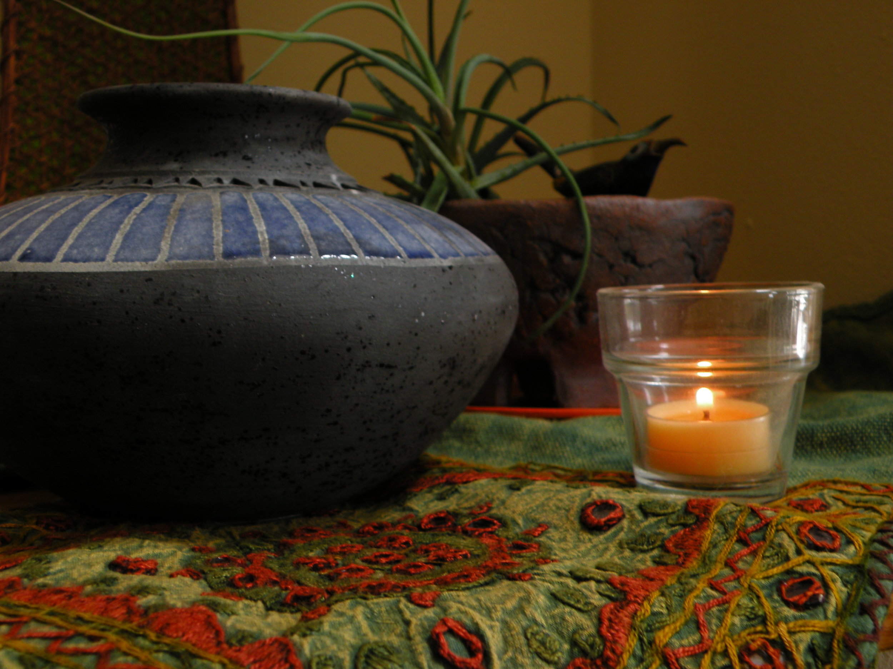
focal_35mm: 42
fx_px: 1083
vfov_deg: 34.3
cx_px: 446
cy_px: 334
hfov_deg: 44.8
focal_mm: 7.4
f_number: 3.2
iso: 64
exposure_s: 1/30
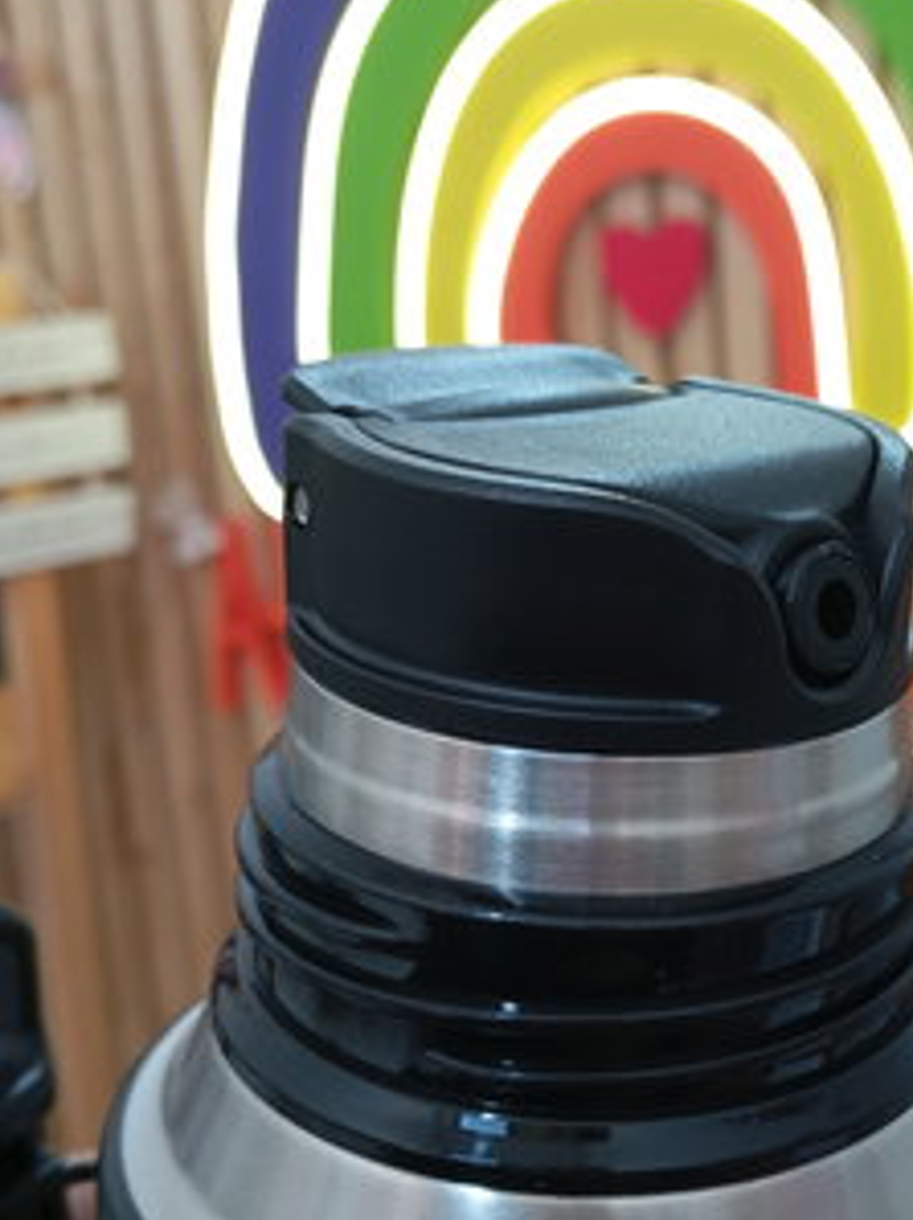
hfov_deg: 28.2
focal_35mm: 50
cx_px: 786
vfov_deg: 38.1
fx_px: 1761
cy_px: 706
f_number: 1.8
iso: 950
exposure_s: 1/50
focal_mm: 4.22
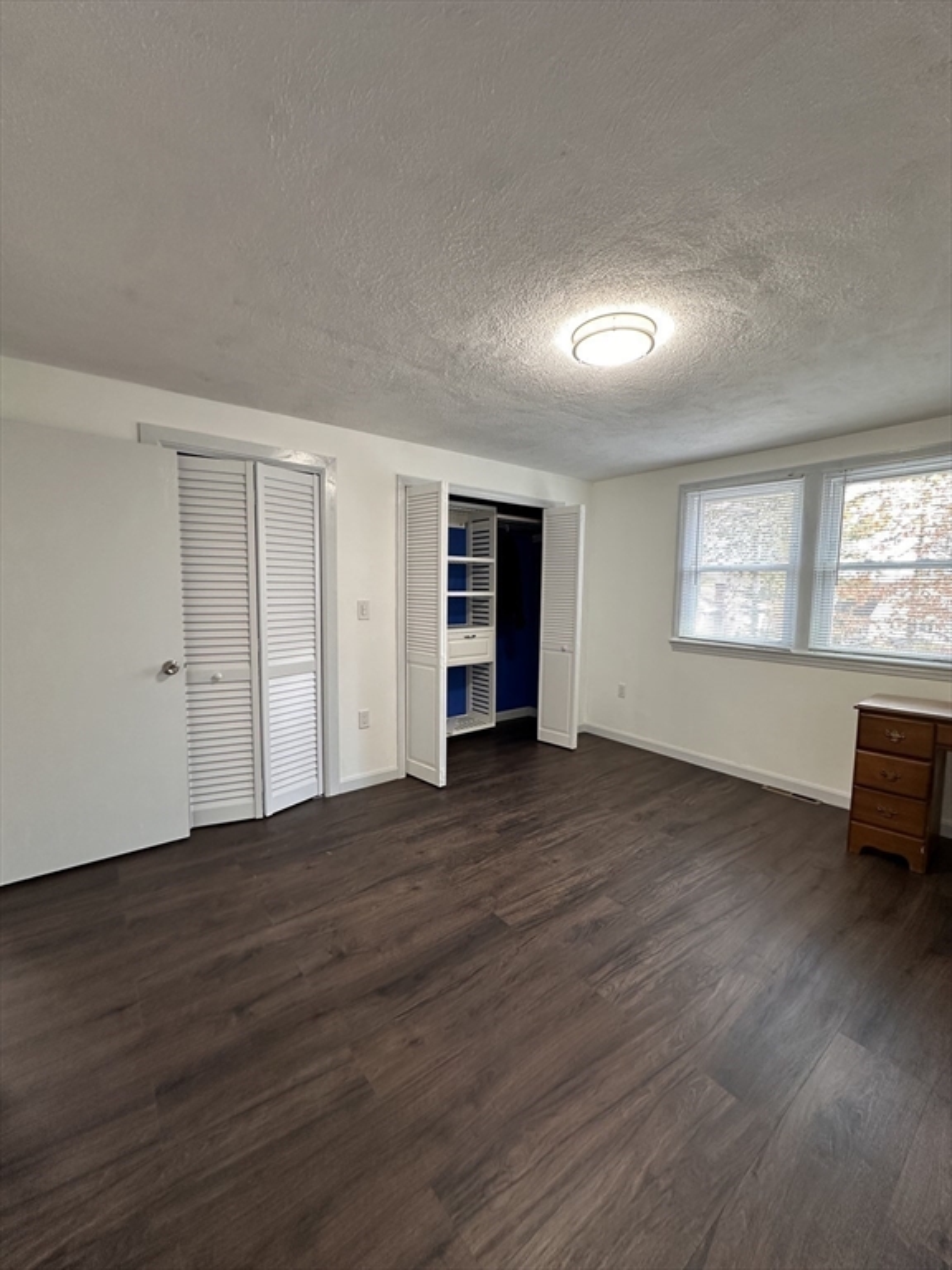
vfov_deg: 102.1
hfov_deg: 85.7
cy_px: 635
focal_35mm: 14
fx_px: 513
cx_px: 476
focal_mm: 2.22
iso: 160
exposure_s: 1/60
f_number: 2.2
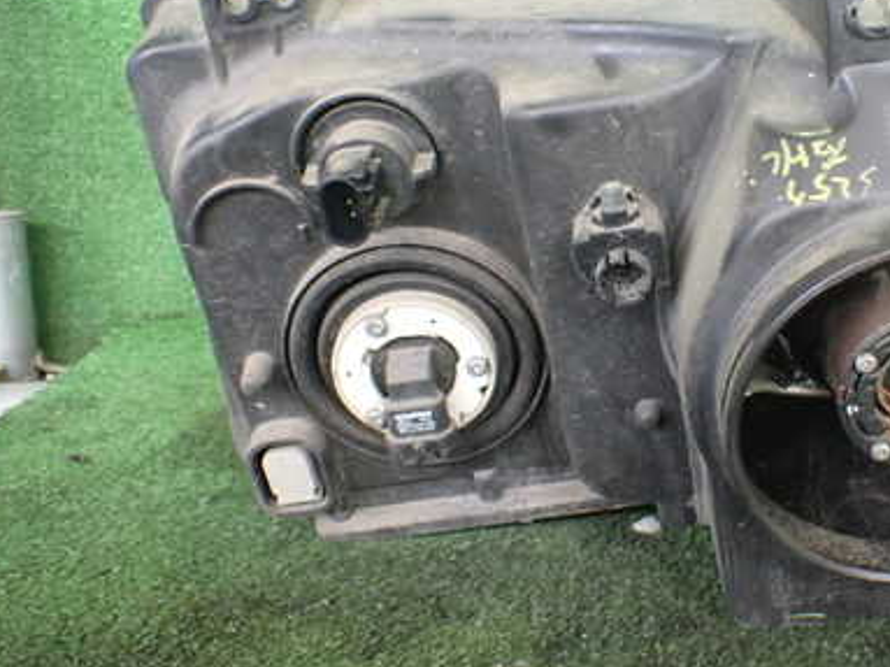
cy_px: 265
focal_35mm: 47
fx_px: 1208
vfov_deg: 30.8
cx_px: 669
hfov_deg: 39.3
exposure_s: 1/80
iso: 800
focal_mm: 5.4
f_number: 2.3
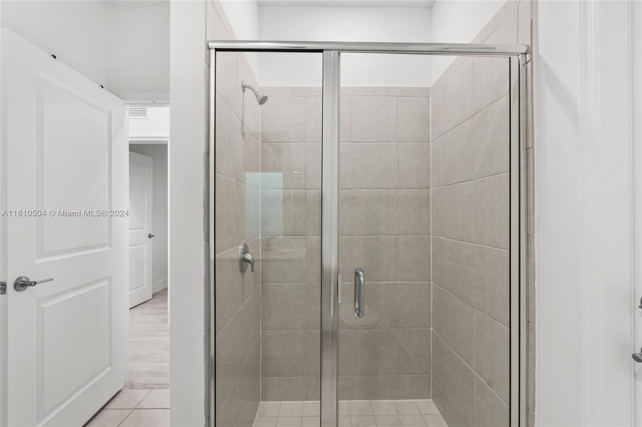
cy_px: 214
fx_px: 285
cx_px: 321
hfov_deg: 96.7
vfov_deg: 73.7
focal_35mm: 16
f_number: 9
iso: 250
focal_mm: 16
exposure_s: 1/4
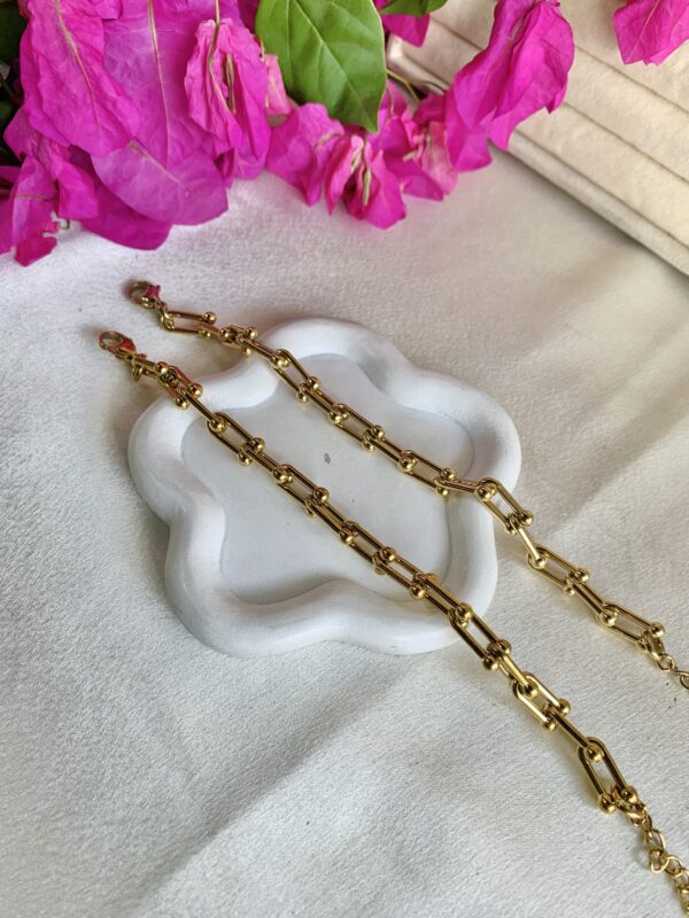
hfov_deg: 53.1
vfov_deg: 67.3
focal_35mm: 26
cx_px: 344
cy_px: 459
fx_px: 690
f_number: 1.8
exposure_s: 1/100
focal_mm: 4.25
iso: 40
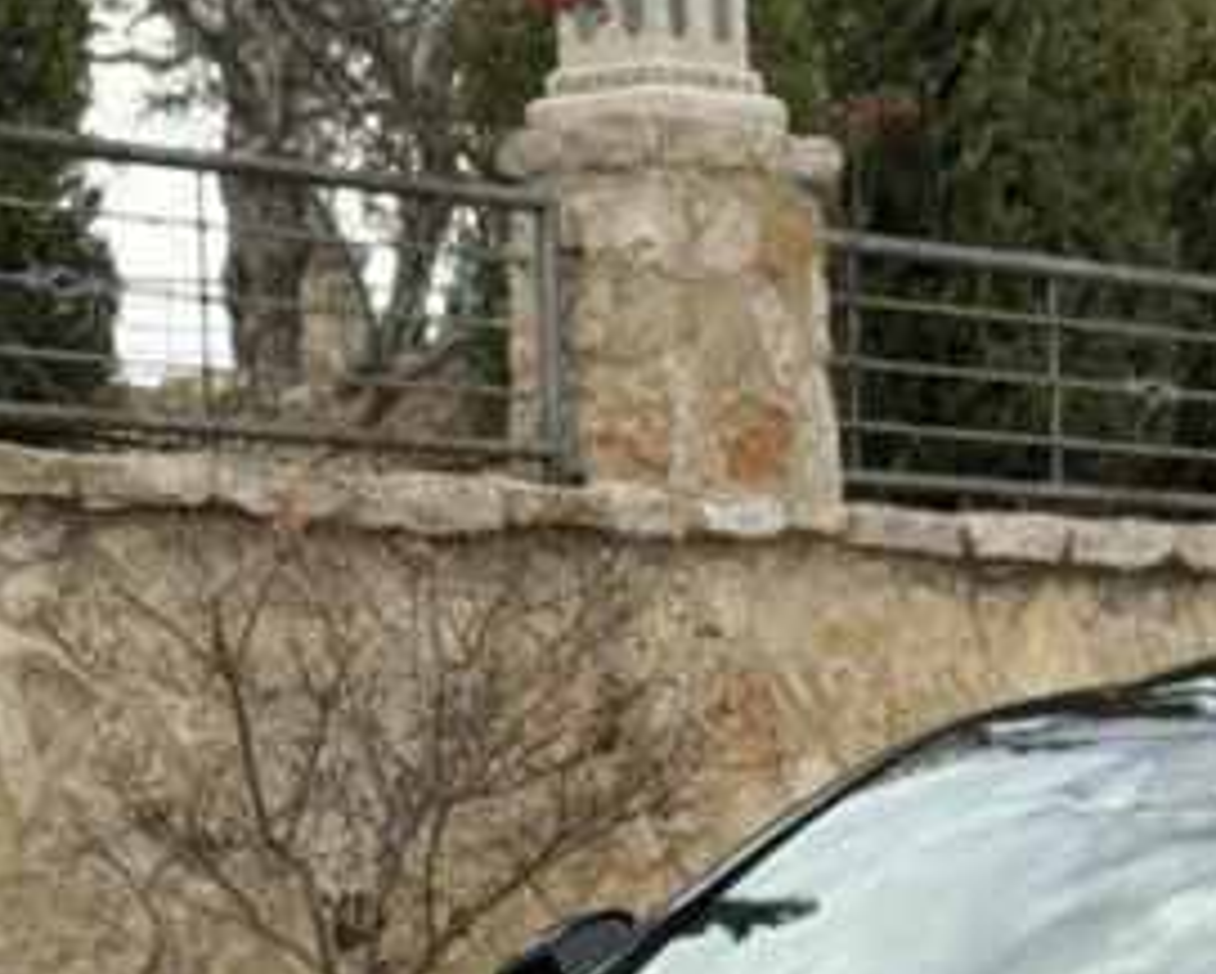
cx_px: 1099
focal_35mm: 166
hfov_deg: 11.5
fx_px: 5976
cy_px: 1499
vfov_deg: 9.1
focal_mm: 6.76
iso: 80
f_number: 1.78
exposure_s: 1/675
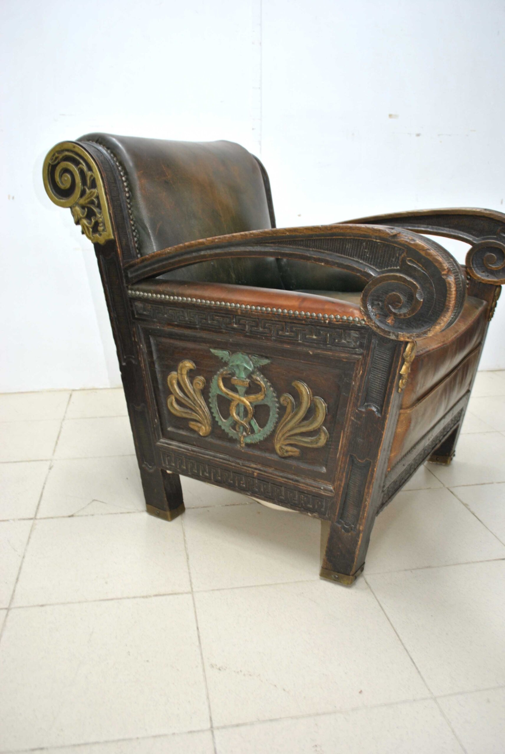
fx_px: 629
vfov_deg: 61.9
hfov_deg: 43.7
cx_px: 252
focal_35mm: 30
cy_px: 377
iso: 200
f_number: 3.8
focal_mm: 20
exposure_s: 1/10
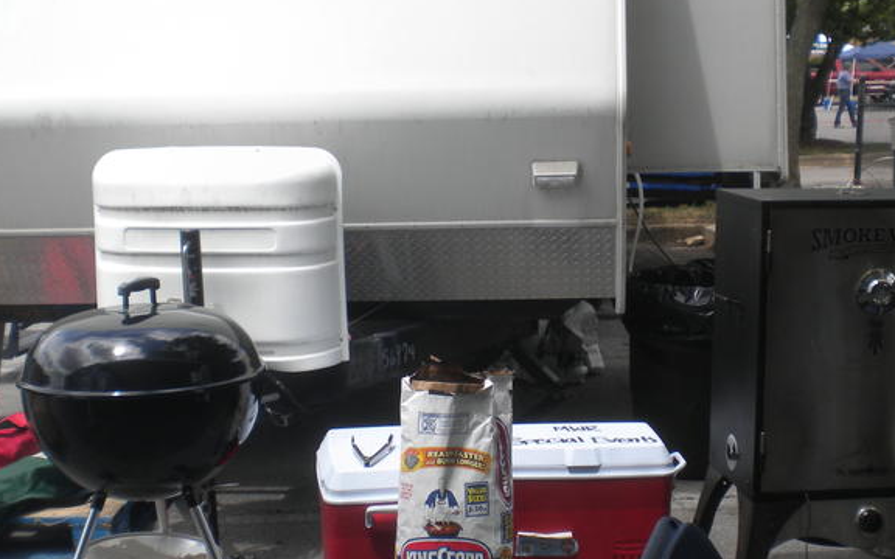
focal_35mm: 58
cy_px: 318
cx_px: 491
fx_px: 1415
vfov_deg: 22.4
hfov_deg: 35.1
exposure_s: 1/380
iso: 80
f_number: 4.6
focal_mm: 6.3
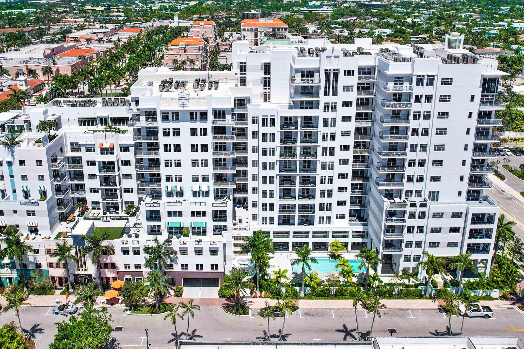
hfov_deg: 60.1
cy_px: 120
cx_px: 228
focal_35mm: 31
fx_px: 451
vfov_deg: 41.8
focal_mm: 8.38
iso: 100
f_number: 2.8
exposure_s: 1/800
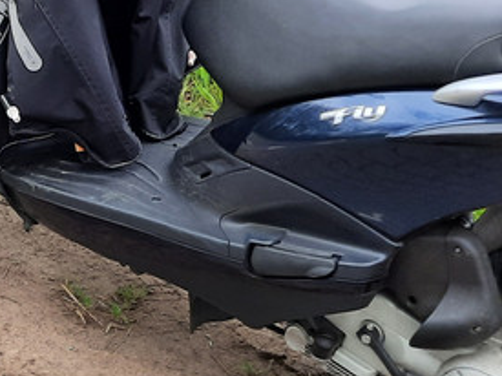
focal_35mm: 97
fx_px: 1406
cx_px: -28
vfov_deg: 14.2
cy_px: -204
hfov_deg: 19.5
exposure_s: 1/302
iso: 32
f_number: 2
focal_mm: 4.6
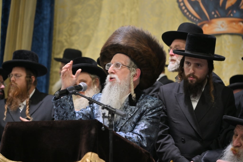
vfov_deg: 11.4
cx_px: 122
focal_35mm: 120
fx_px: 810
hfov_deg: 17.1
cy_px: 81
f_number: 4
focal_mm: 120
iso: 640
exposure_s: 1/160
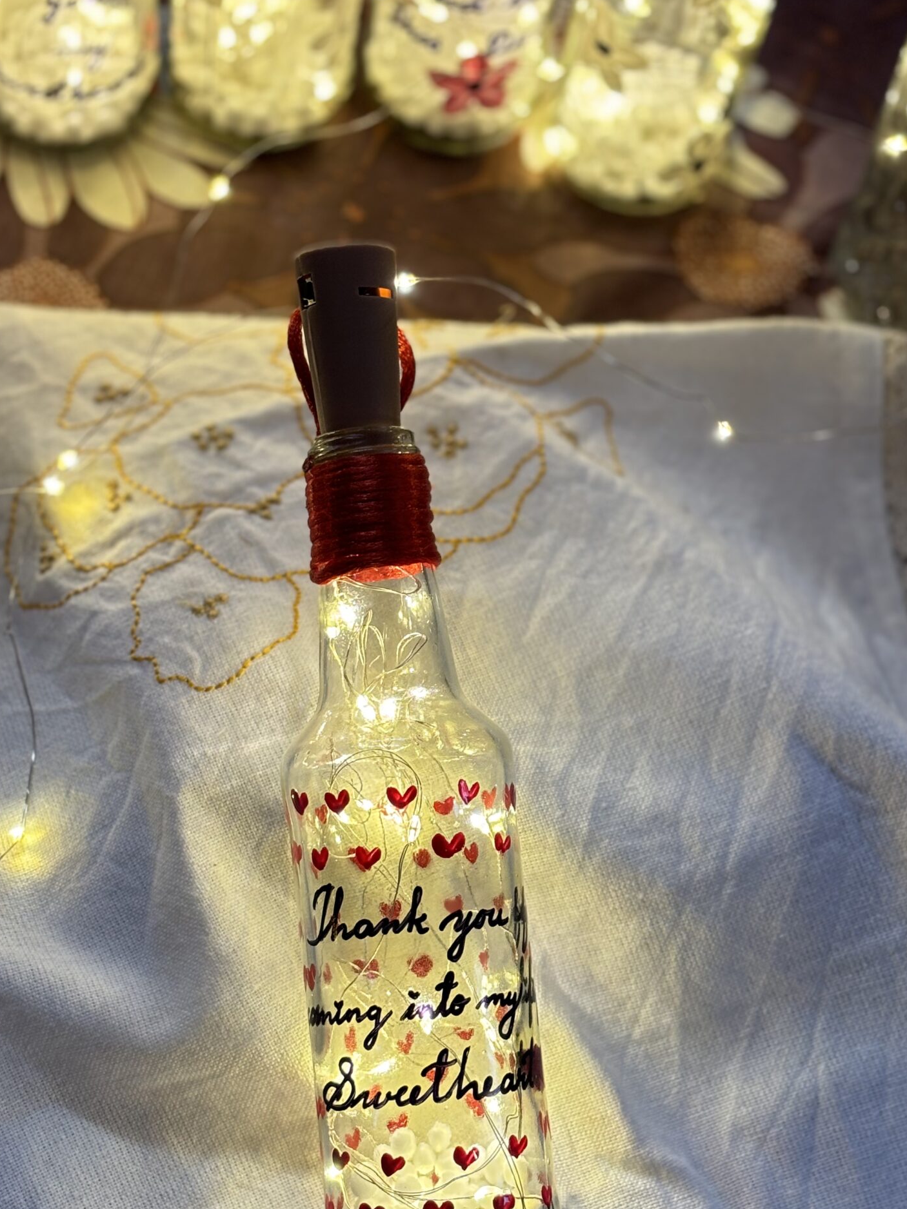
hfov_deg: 20.7
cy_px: 718
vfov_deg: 27.4
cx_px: 487
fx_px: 2481
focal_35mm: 71
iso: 64
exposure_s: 1/50
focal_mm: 5.96
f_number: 1.6
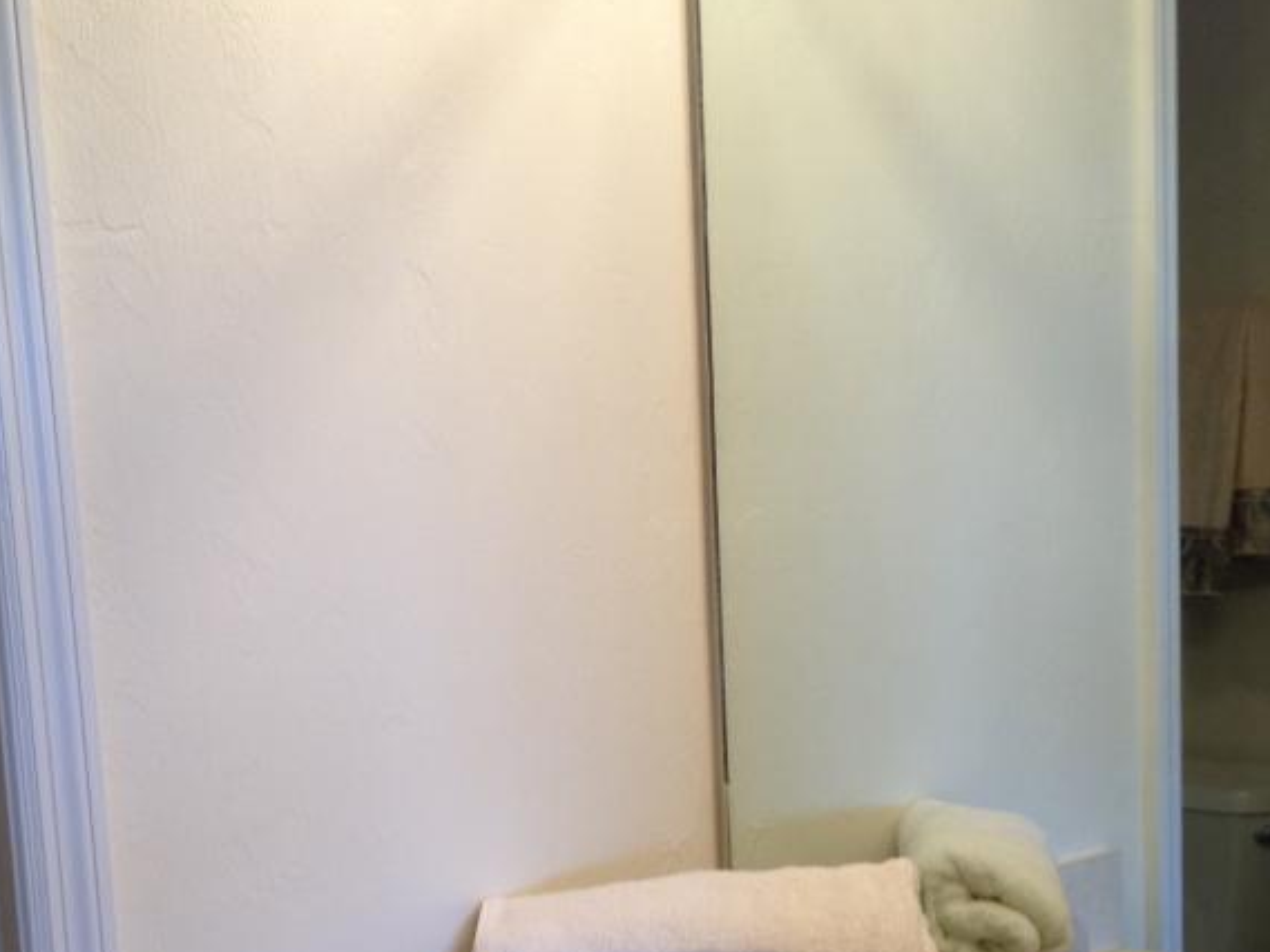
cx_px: 525
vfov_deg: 23.0
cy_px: 736
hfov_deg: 30.7
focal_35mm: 63
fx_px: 2312
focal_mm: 4.28
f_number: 2.4
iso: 64
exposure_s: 1/40
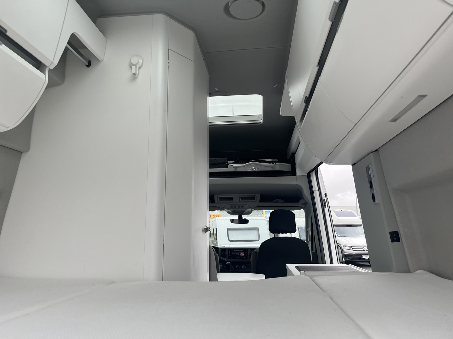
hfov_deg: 67.3
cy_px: 170
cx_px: 226
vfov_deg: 53.1
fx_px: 340
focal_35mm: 26
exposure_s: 1/122
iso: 40
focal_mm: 5.1
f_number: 1.6
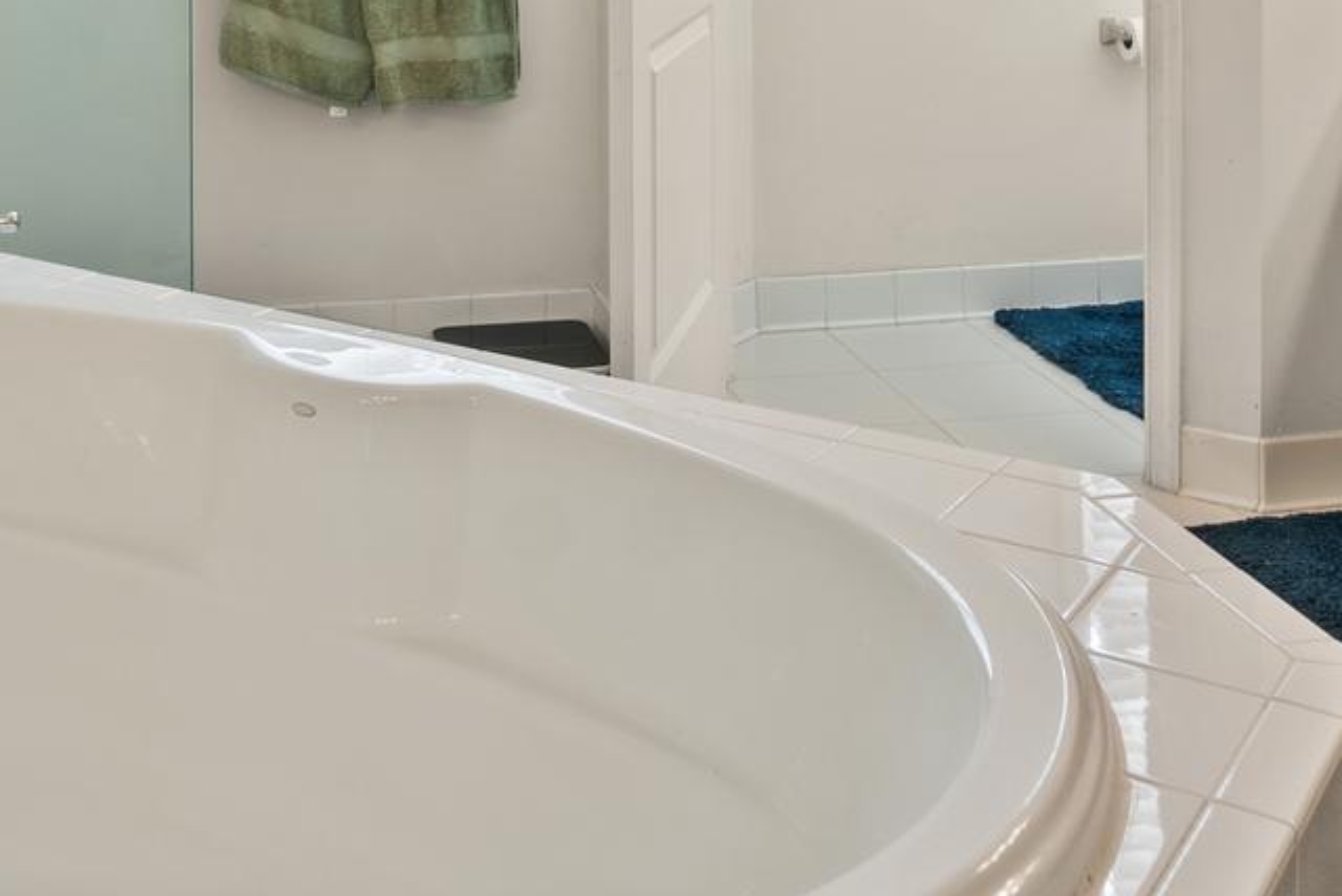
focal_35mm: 48
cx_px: 621
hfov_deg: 41.1
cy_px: -220
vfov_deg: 24.9
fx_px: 1790
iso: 100
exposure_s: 1/2
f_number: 8
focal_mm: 10
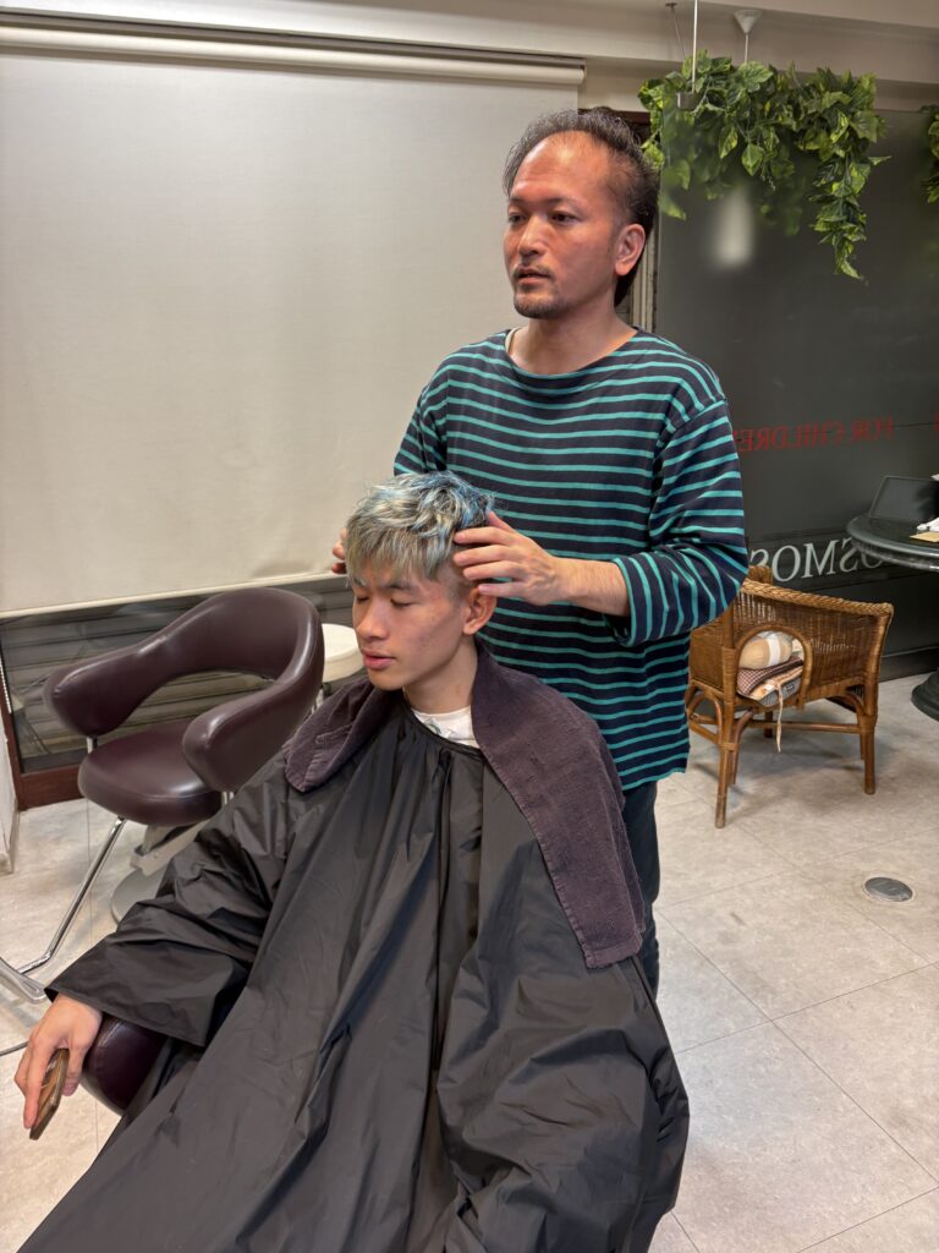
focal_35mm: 26
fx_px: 940
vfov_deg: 67.3
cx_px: 470
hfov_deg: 53.1
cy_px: 626
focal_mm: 5.96
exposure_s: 1/60
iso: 64
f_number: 1.6
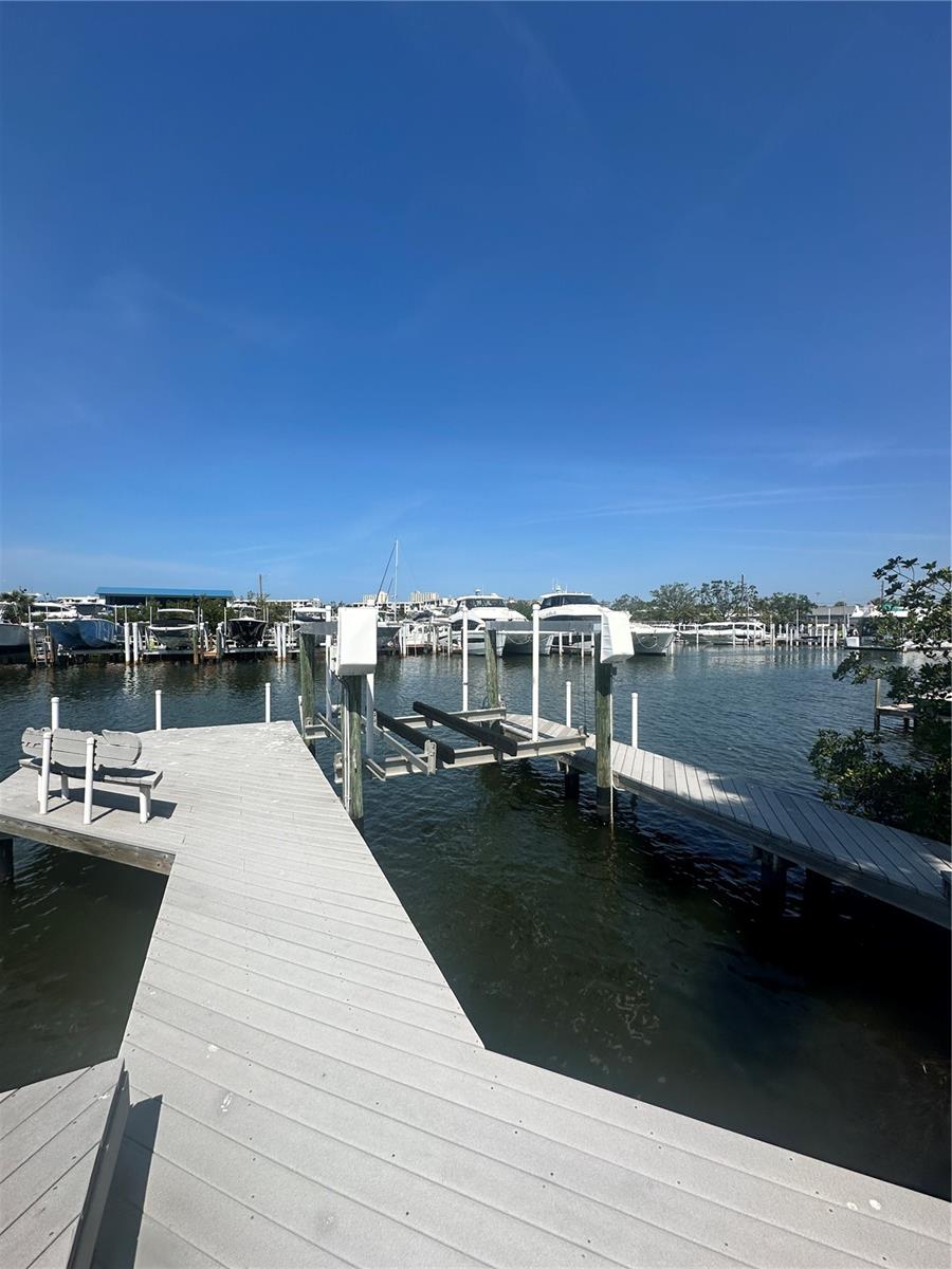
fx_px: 513
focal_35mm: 14
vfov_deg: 102.1
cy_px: 634
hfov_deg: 85.7
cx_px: 476
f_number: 2.2
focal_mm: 2.22
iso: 50
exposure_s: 1/3205
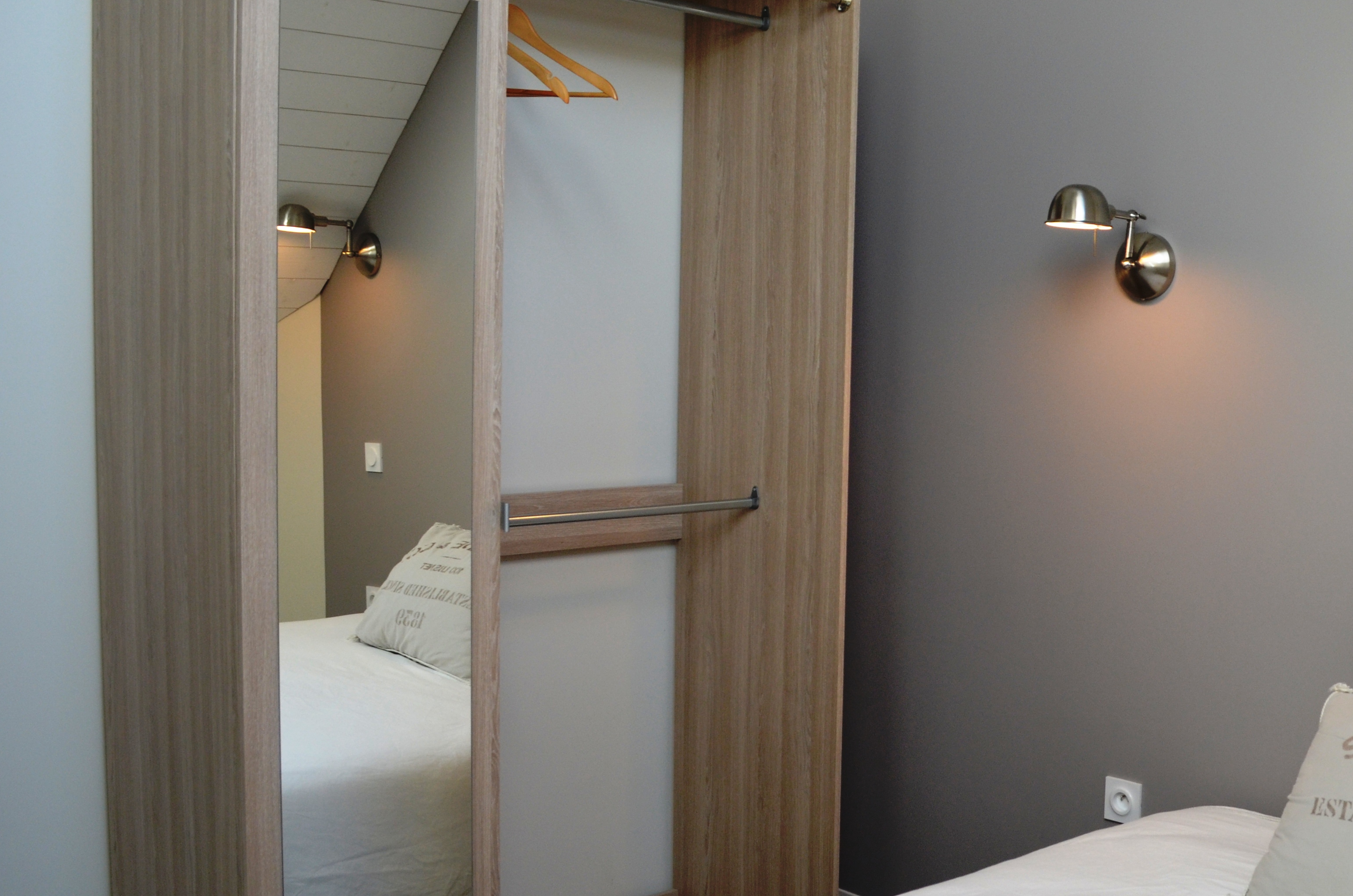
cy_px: 496
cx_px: 1016
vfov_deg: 31.0
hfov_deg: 44.0
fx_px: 1613
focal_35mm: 43
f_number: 5
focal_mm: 18
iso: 400
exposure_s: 1/100
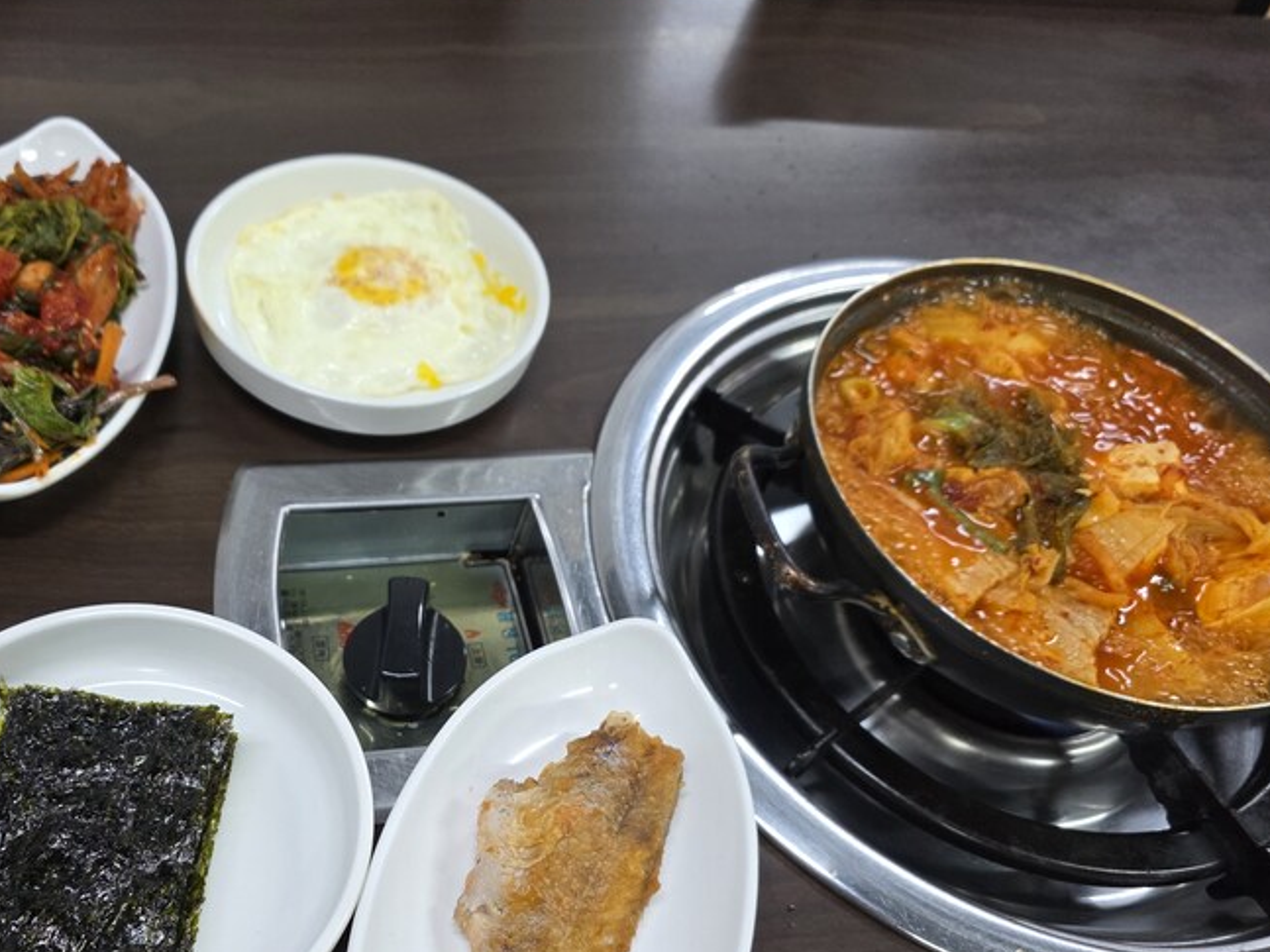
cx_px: 455
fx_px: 1174
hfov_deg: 56.0
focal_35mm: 32
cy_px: 635
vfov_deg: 43.5
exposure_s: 1/120
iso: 320
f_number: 1.7
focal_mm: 6.3
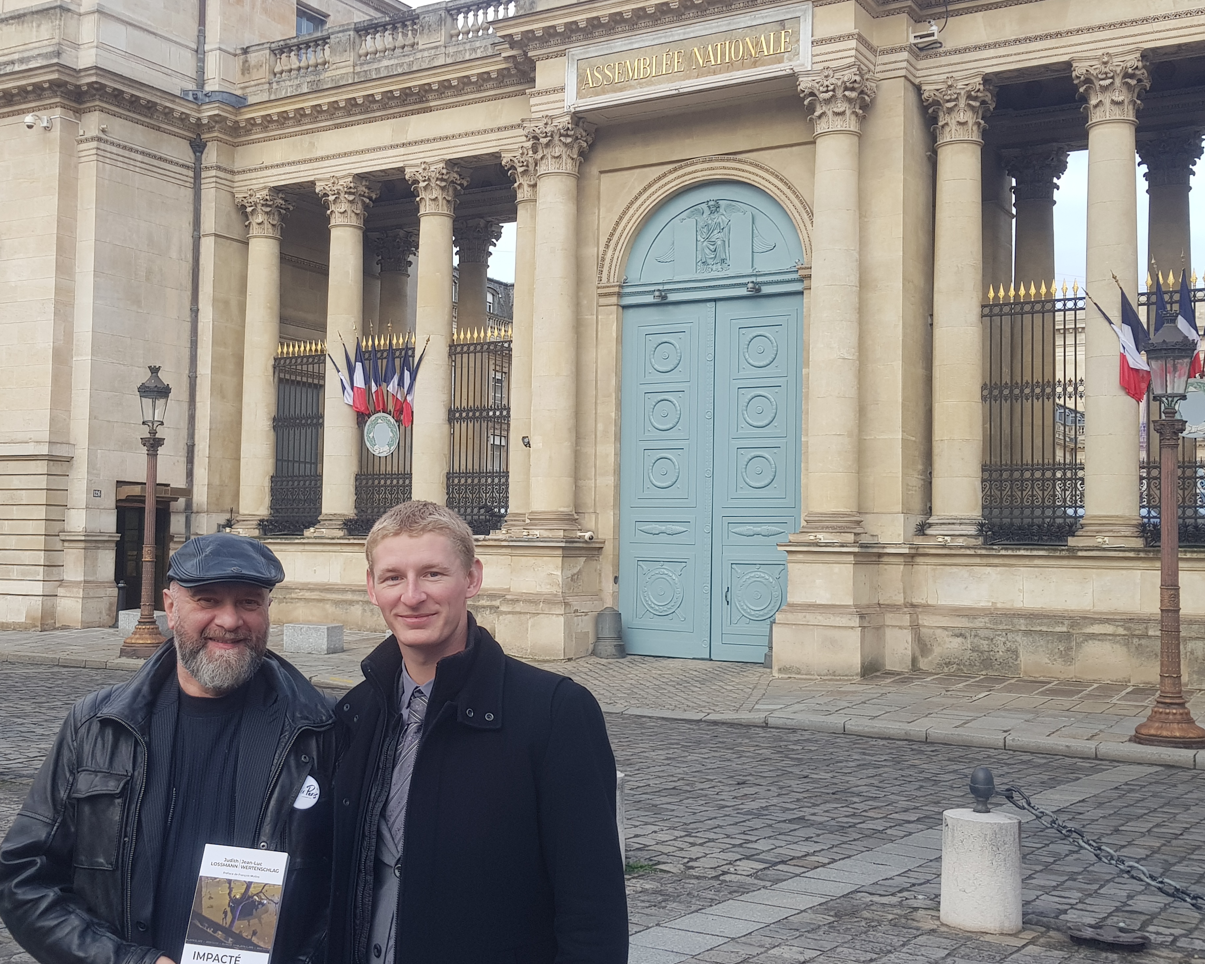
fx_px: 999
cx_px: 542
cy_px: 480
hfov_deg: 62.1
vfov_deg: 51.5
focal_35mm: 28
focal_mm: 4.2
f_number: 1.7
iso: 40
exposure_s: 1/542
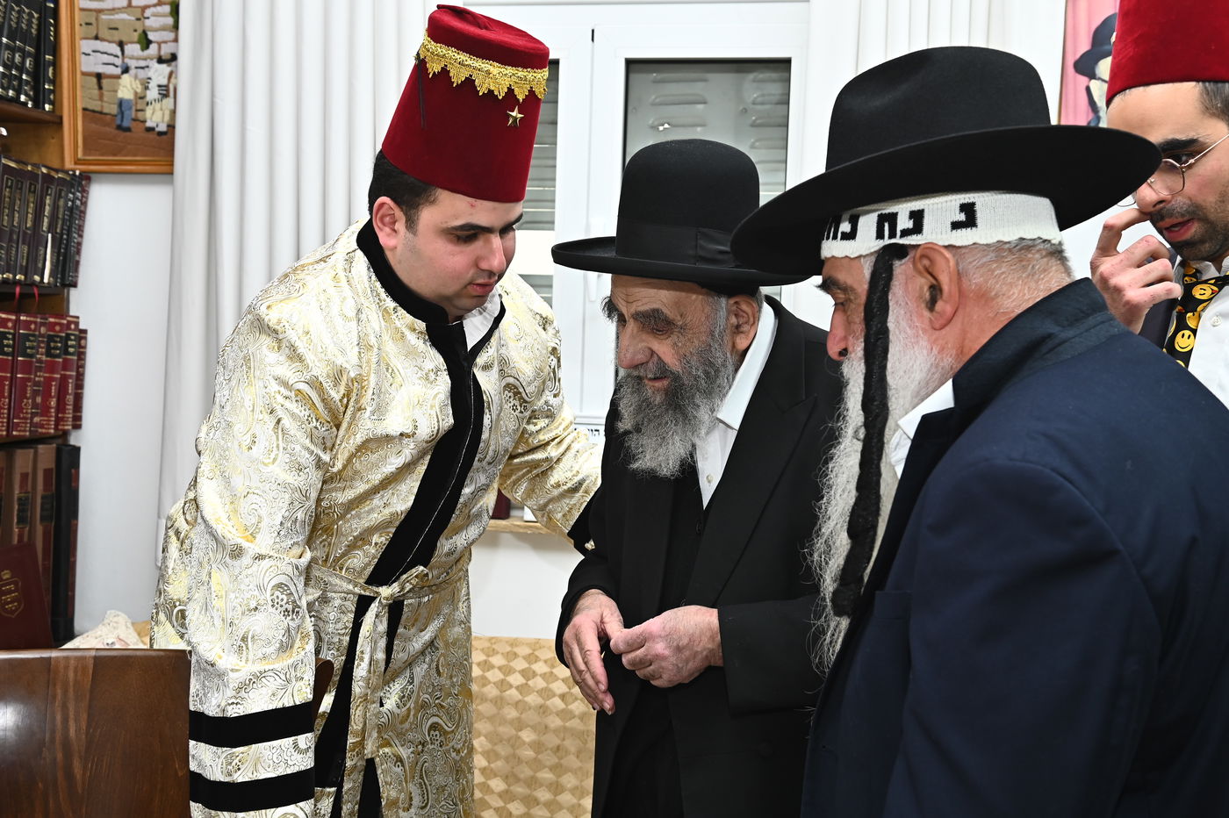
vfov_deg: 35.0
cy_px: 409
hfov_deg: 50.7
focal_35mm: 38
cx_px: 614
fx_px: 1297
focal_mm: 38
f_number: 5.6
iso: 800
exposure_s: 1/125
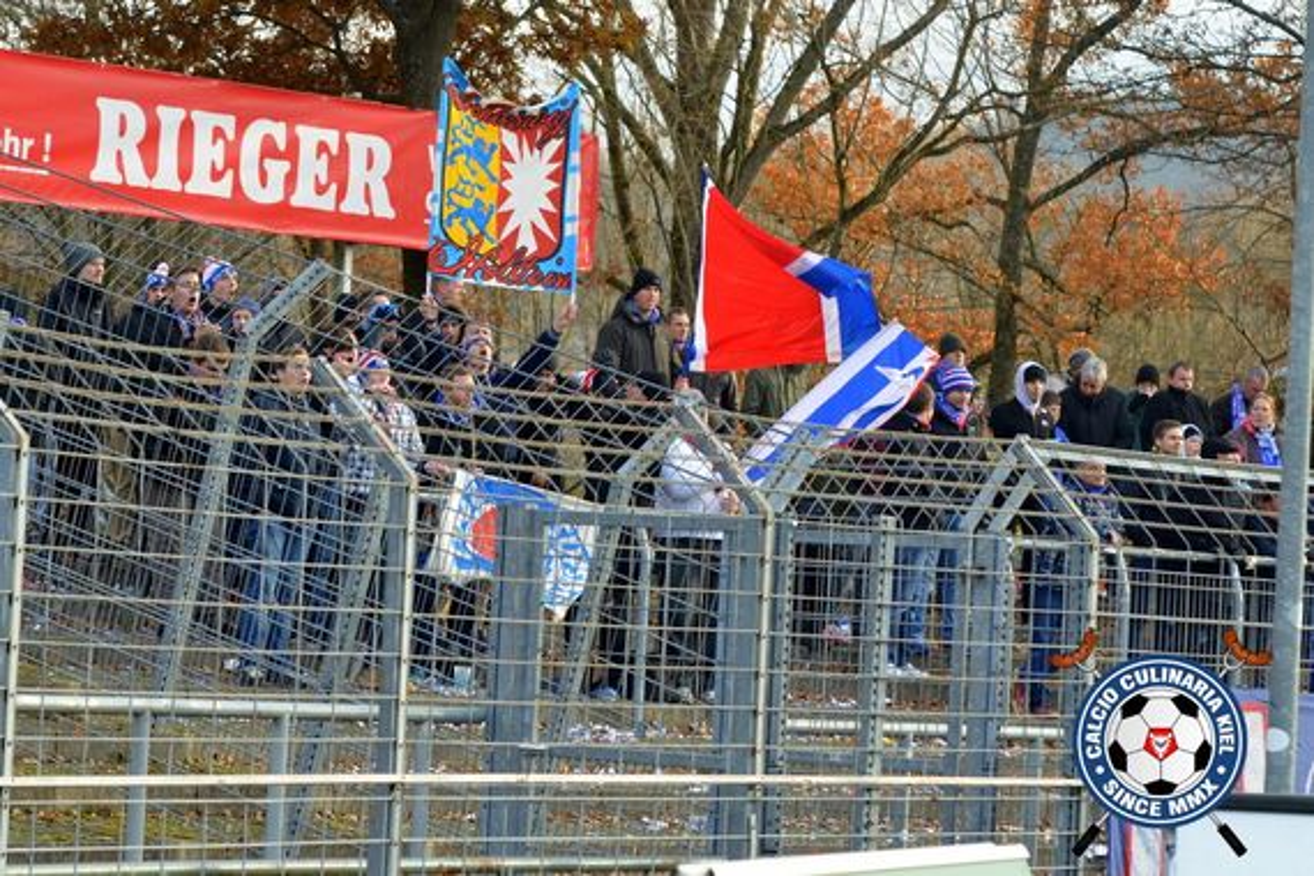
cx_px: 657
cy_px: 438
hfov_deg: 15.9
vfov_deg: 10.6
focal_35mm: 129
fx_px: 4708
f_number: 4
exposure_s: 1/1000
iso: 720
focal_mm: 86
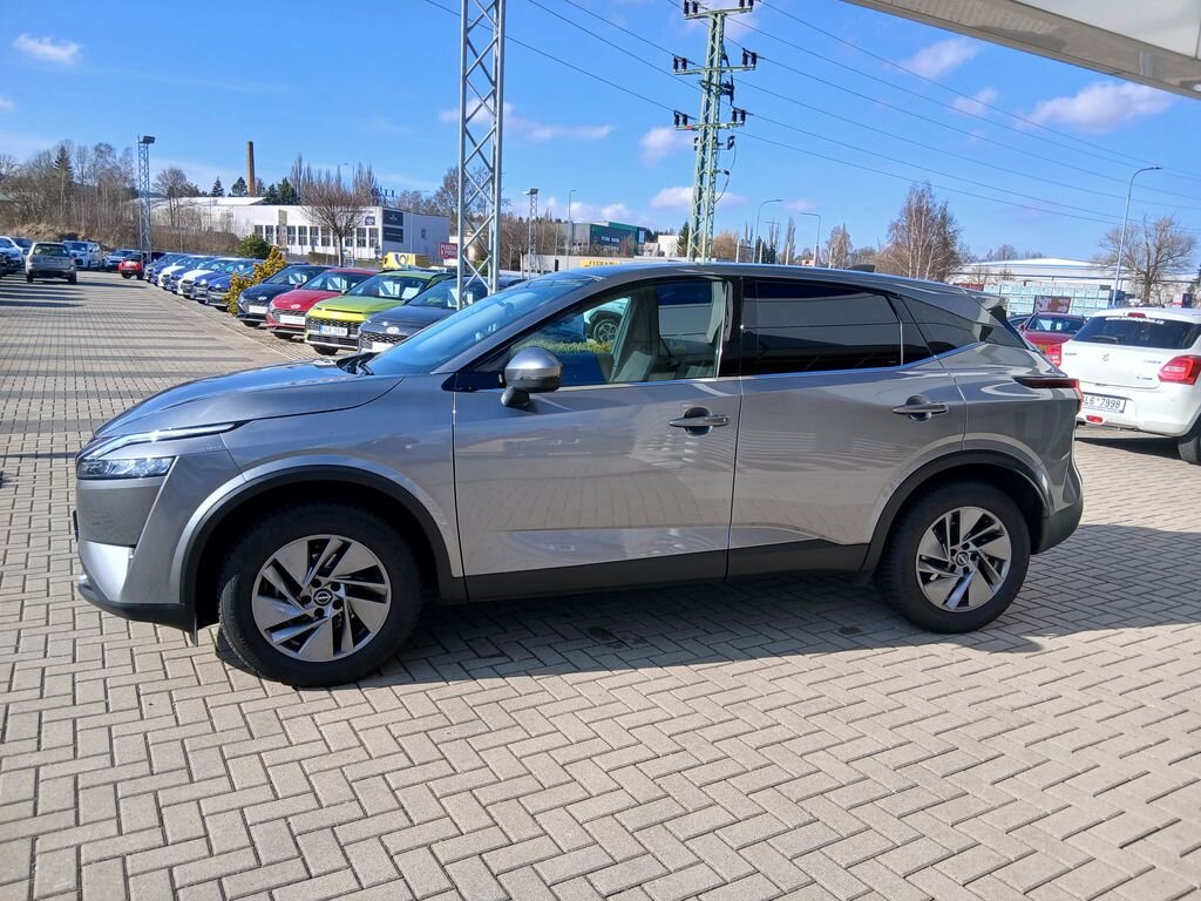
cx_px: 600
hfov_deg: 67.3
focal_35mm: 26
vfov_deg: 53.1
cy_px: 450
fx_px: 902
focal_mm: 3.98
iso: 20
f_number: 1.8
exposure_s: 1/335
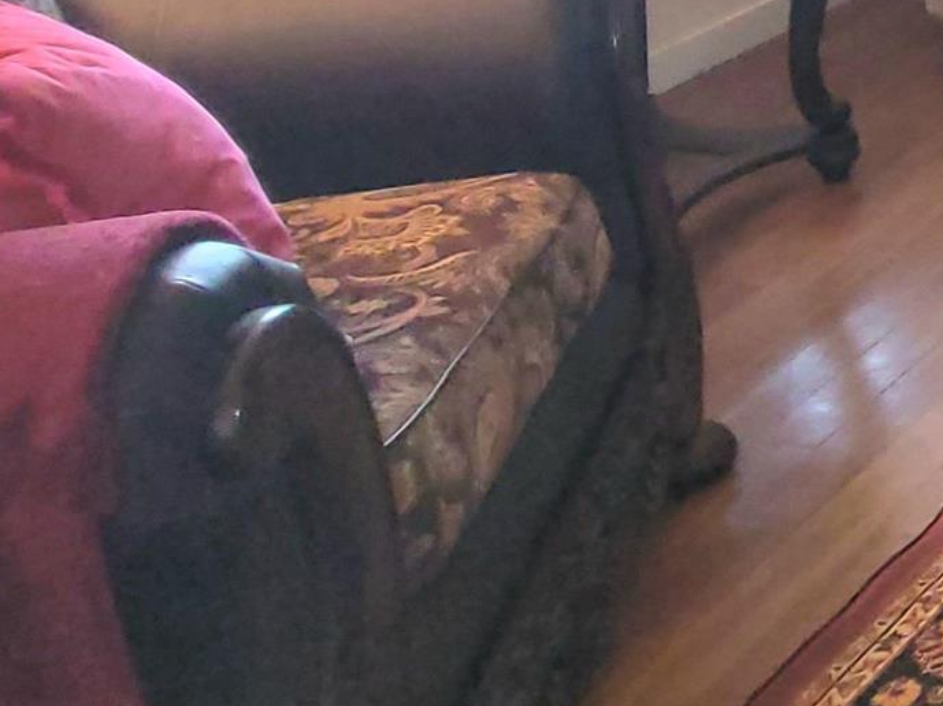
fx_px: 1579
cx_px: 1719
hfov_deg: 21.3
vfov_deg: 22.4
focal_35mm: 58
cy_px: -231
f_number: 2.2
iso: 320
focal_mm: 2.2
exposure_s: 1/60.2
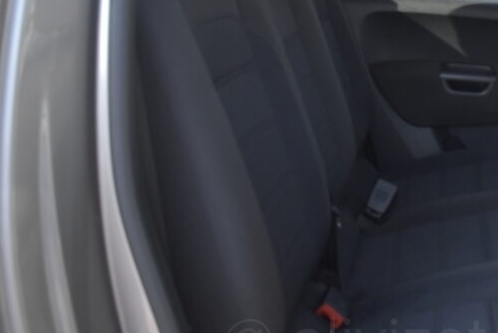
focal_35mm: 62
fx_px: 858
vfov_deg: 21.6
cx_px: 495
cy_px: 48
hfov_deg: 30.2
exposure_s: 1/1250
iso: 1600
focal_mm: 20
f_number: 3.5
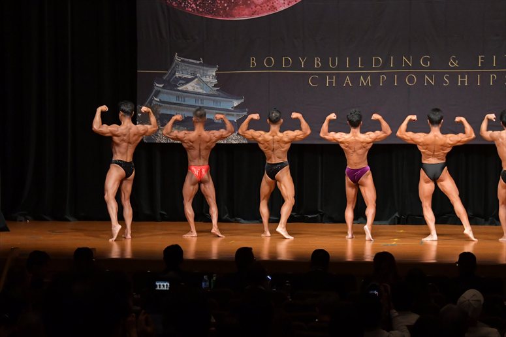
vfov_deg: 10.2
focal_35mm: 135
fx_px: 1897
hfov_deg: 15.2
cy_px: 168
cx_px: 253
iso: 5000
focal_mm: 90
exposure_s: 1/400
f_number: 5.6
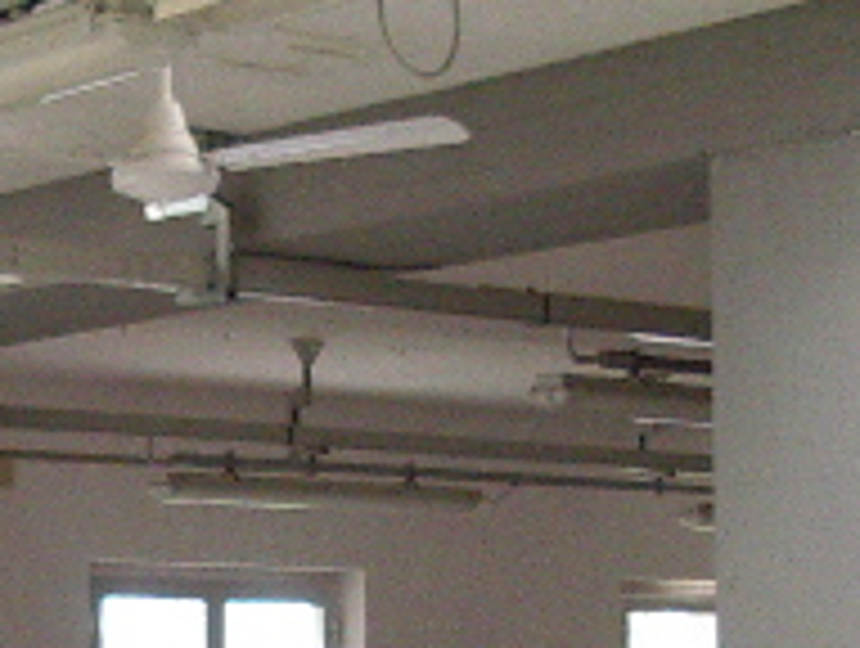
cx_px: 63
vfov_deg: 11.5
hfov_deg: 15.3
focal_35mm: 127
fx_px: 3161
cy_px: 711
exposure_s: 1/100
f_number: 2.6
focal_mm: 5.8
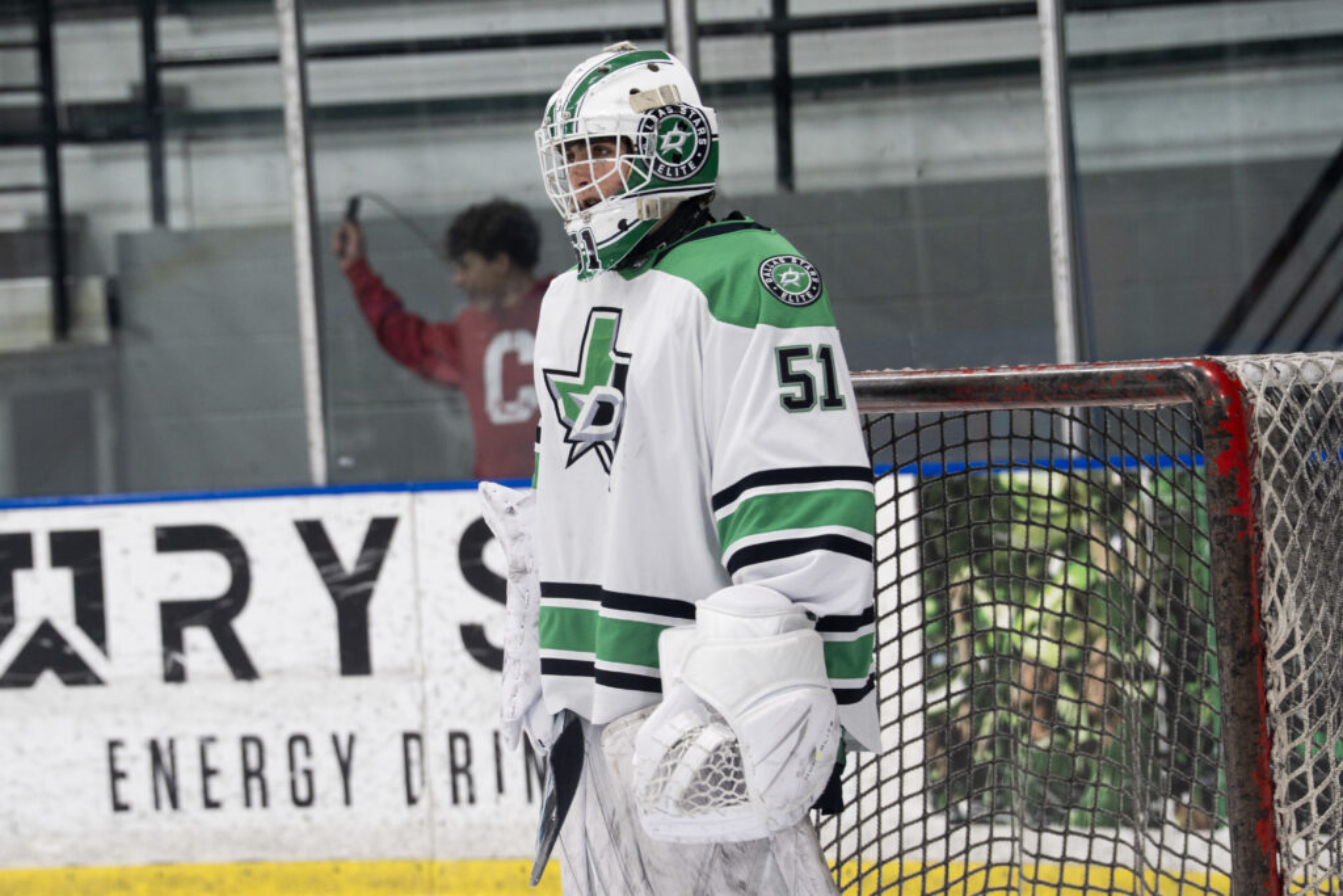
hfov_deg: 10.3
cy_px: 448
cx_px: 672
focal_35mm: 200
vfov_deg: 6.9
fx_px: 7462
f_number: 5.6
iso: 800
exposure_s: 1/160
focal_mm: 200
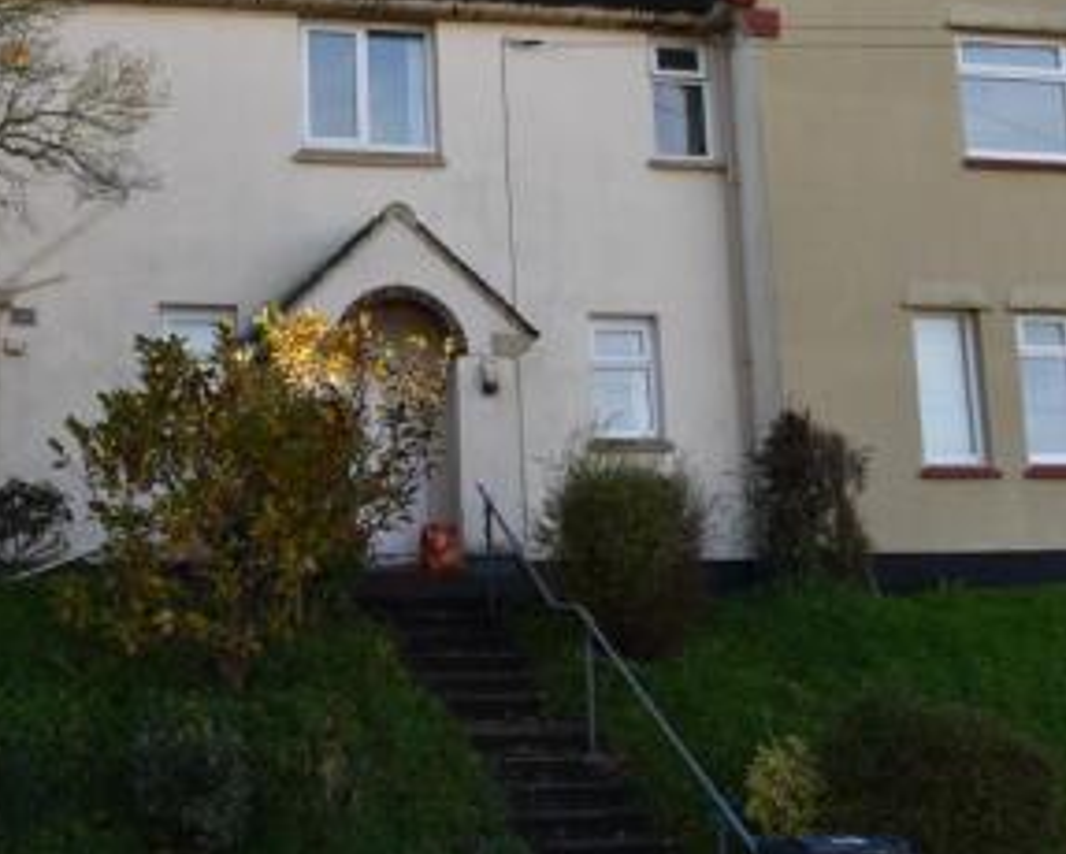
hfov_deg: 32.9
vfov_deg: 27.0
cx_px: 260
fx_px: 1768
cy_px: 295
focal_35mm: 56
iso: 200
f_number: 7.1
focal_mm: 24
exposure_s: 1/250
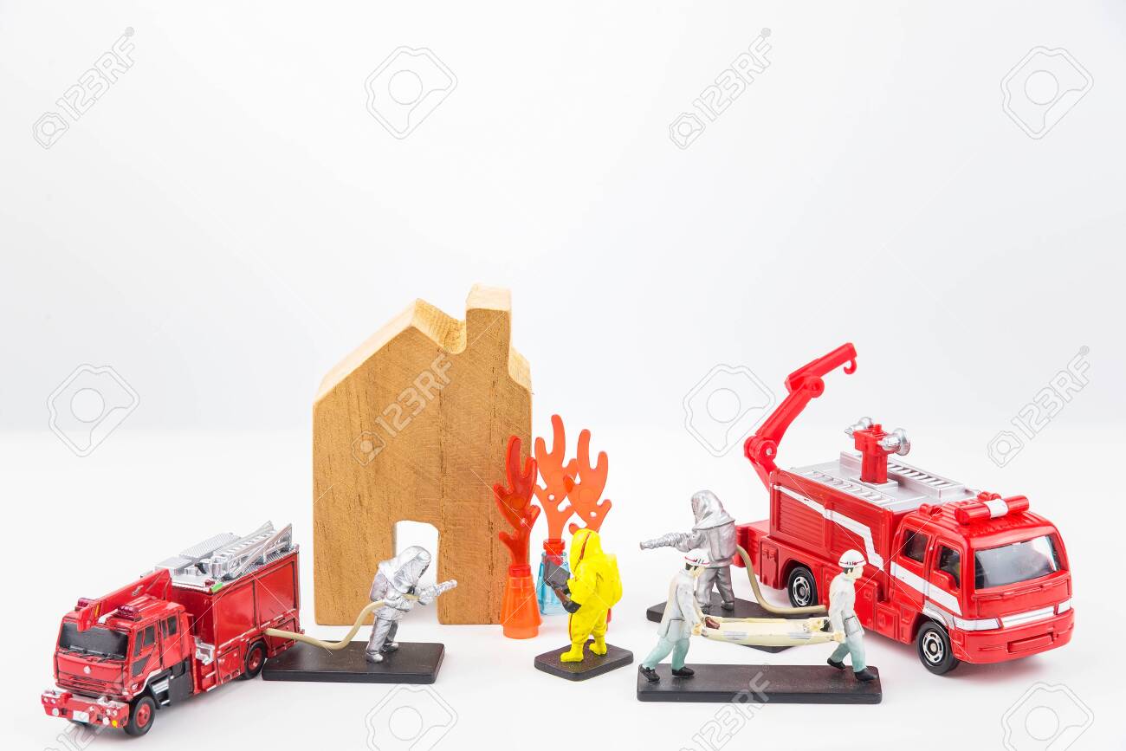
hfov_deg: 20.8
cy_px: 376
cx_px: 563
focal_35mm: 98
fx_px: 3065
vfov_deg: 14.0
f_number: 11
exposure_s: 1/3
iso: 50
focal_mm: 98
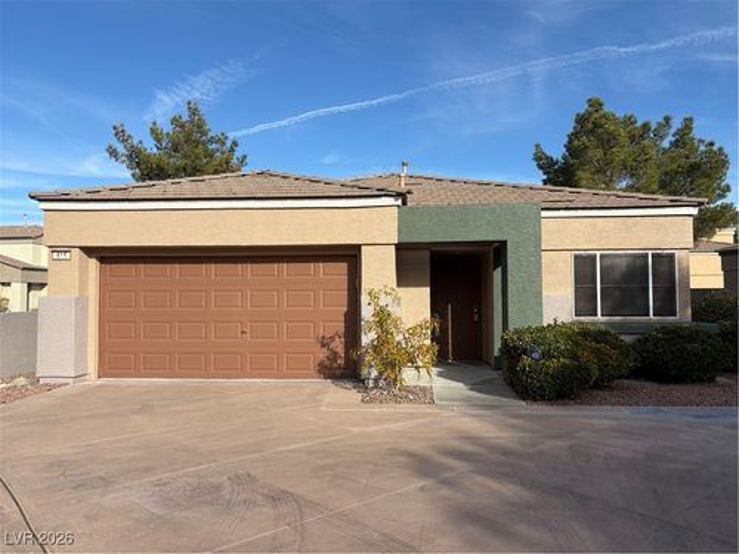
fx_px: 555
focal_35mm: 26
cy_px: 277
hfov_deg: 67.3
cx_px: 370
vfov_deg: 53.1
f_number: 1.6
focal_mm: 5.96
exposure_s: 1/2985
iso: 50
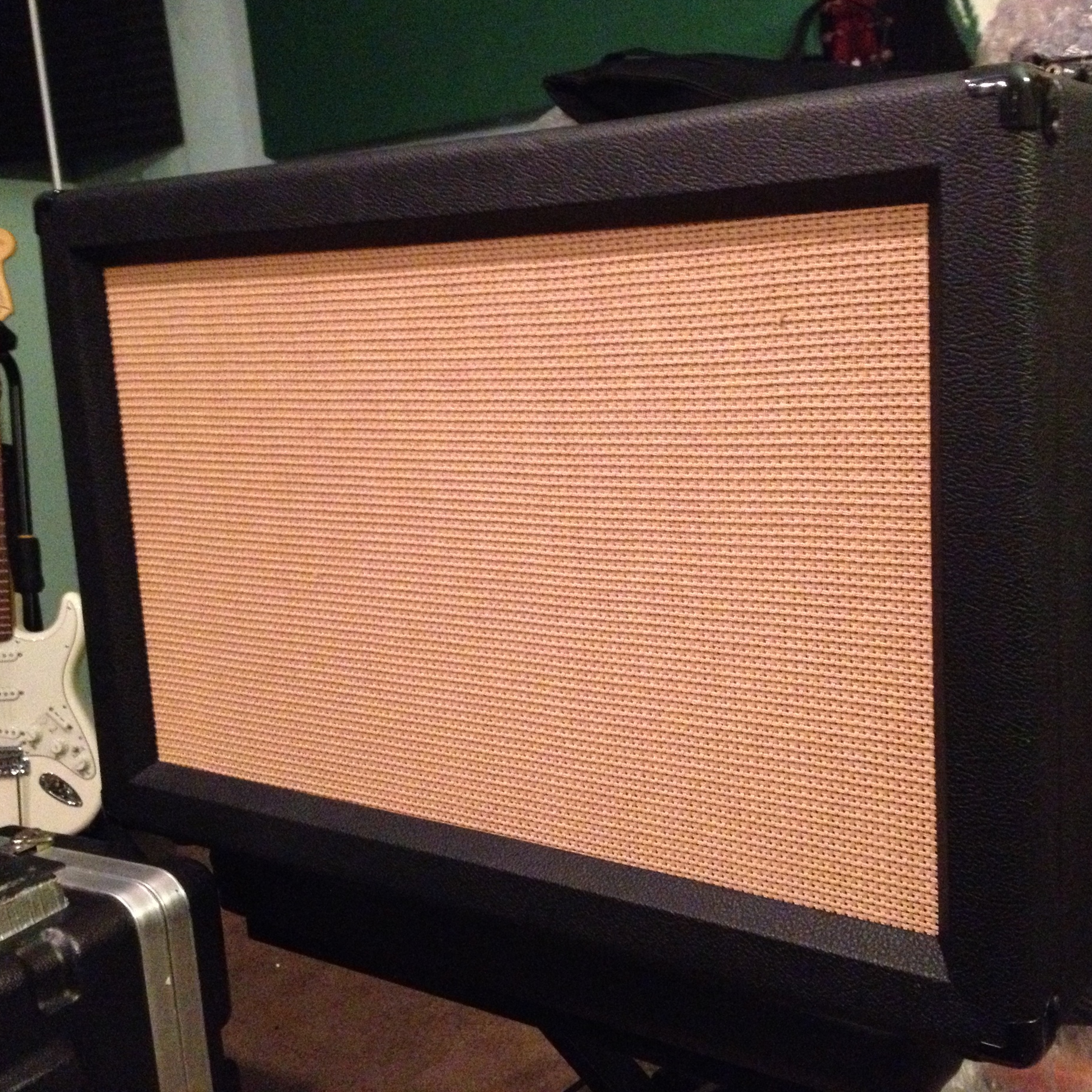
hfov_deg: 40.0
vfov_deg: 40.0
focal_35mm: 42
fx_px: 1499
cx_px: 612
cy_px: 539
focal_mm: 4.28
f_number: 2.4
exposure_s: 1/15
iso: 800
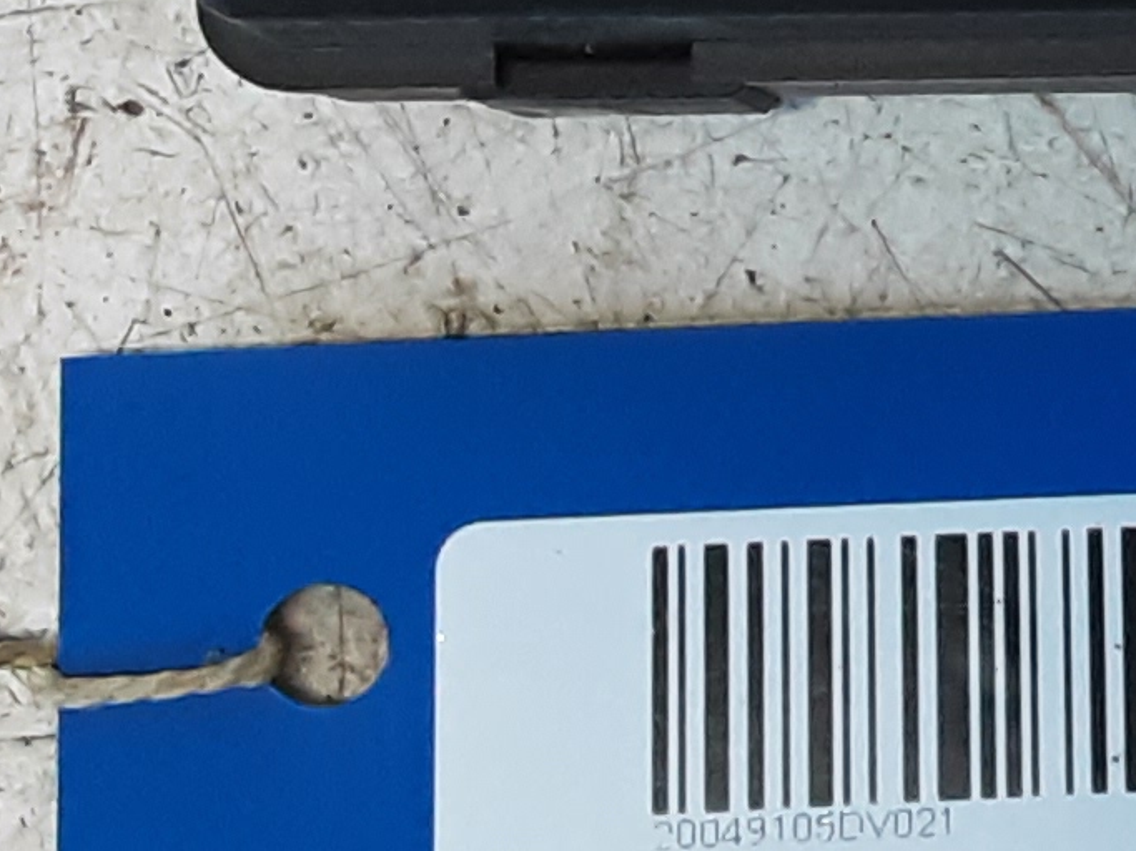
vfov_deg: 11.3
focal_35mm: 129
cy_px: -90
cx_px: 1529
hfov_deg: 14.6
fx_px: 4233
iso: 160
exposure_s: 1/50
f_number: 1.9
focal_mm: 2.91
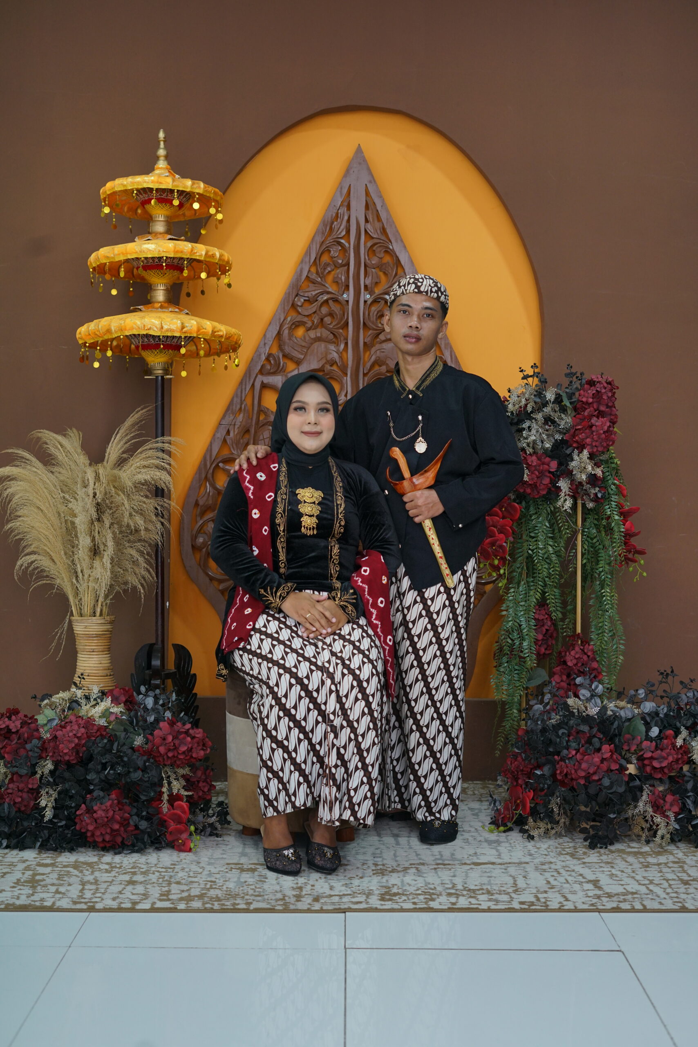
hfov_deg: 27.0
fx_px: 1453
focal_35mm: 50
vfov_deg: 39.6
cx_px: 349
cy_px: 524
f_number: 4
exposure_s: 1/160
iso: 640
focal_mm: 50
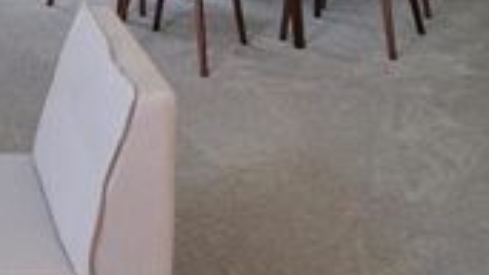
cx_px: 59
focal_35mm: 88
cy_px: -169
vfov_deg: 12.8
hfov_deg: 23.6
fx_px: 1141
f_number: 1.8
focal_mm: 5.4
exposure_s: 1/120
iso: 160
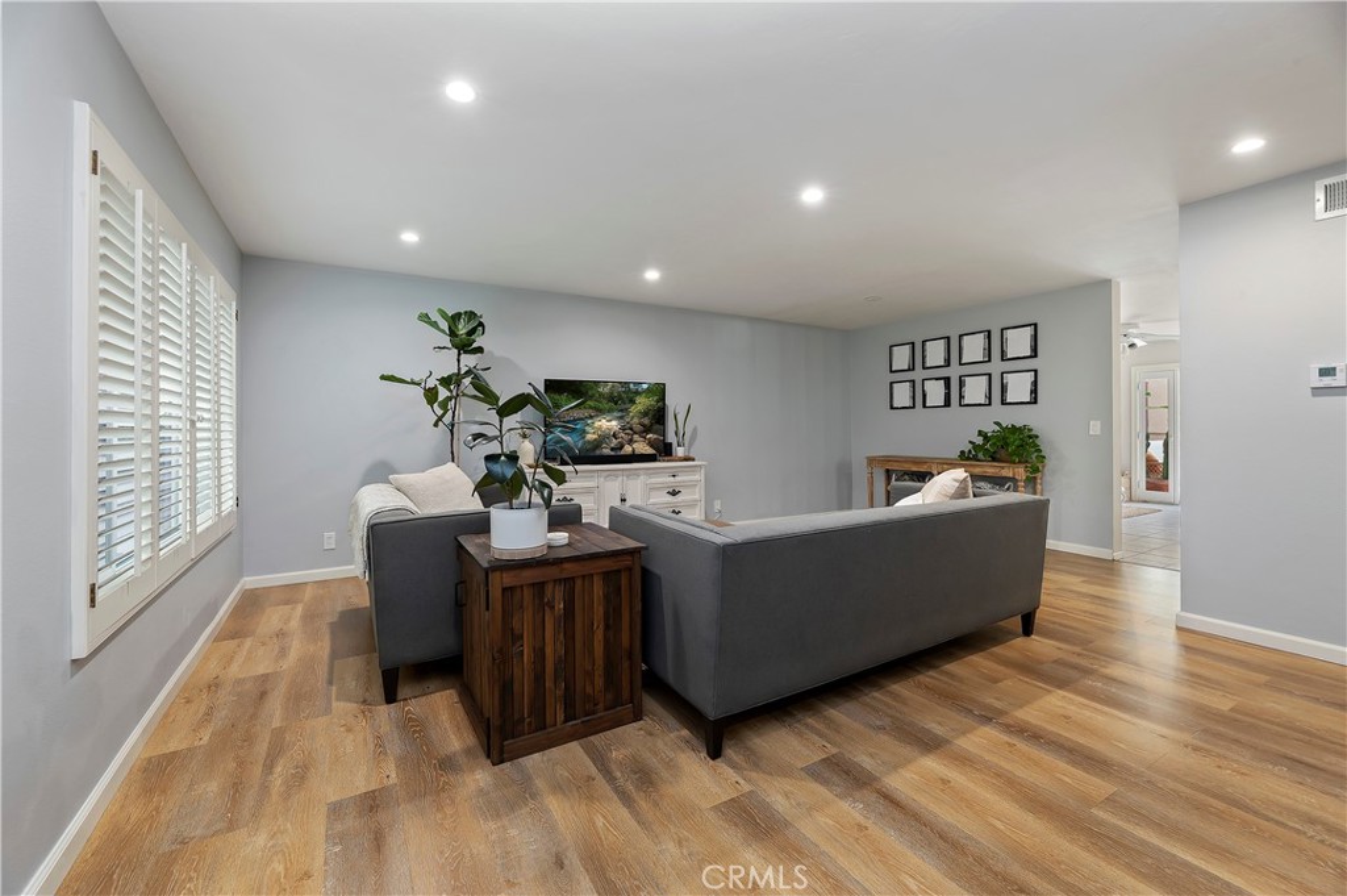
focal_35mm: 14
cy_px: 448
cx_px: 674
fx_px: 523
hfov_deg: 104.3
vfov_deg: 81.1
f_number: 10
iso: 500
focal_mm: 14
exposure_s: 1/4
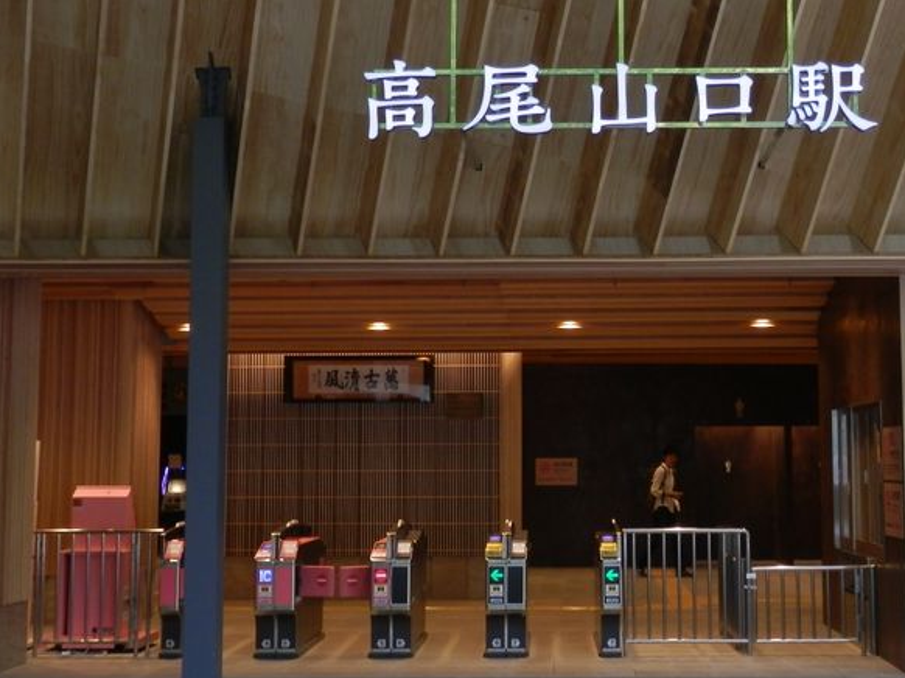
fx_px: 1437
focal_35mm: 55
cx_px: 560
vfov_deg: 26.5
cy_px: 339
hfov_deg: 34.8
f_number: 3.7
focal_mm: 7.3
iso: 200
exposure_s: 1/60
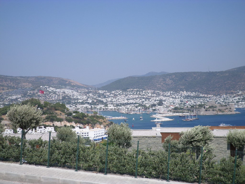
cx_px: 122
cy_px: 92
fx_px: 382
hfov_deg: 35.5
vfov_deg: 27.0
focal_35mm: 54
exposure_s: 1/1000
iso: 80
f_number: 3.6
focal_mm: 9.7
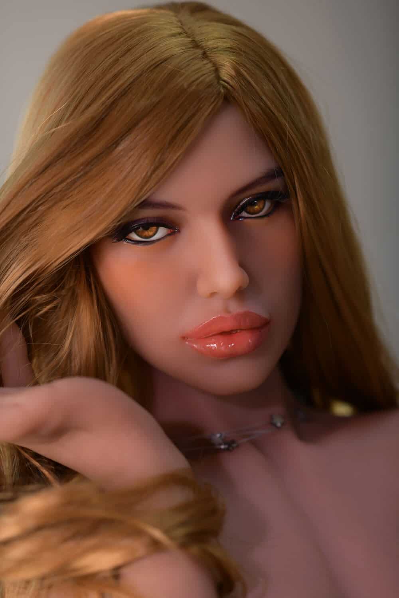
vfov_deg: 23.9
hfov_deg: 16.1
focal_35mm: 85
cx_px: 200
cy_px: 299
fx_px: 1413
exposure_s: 1/200
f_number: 2.2
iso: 100
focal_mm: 85
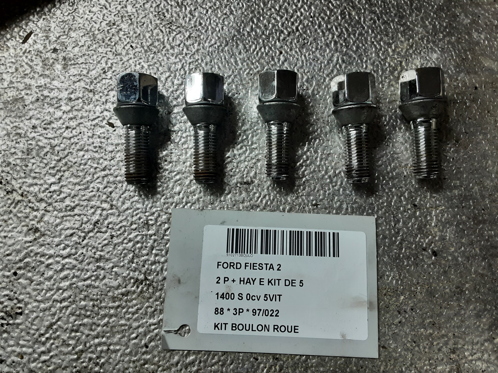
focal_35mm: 27
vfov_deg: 51.4
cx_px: 249
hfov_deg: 65.3
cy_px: 186
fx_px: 388
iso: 100
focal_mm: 2.91
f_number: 1.9
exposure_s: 1/50
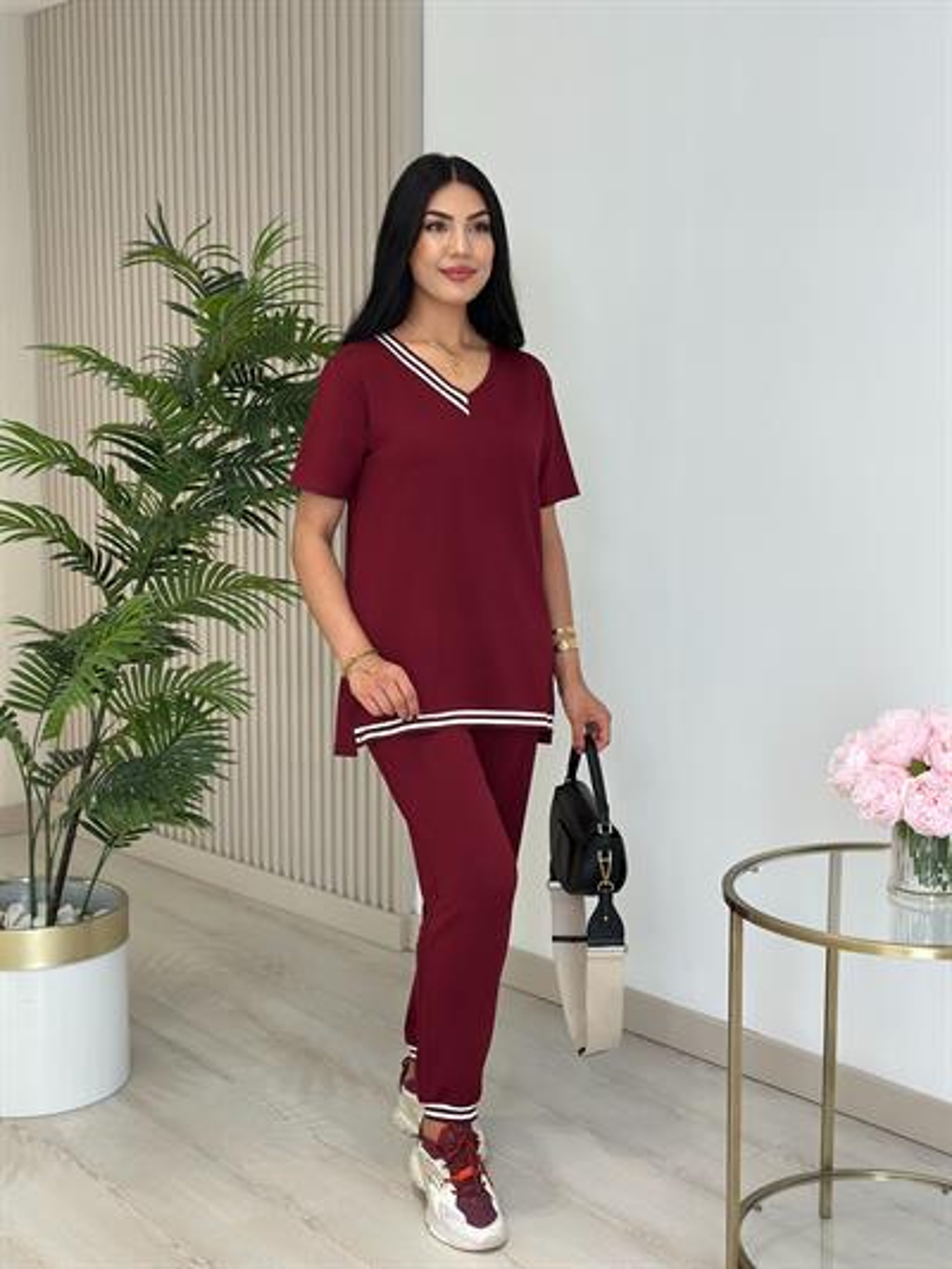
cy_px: 634
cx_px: 476
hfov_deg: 30.3
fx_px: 1759
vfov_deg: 39.6
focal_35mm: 48
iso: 80
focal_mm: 6.86
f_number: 1.78
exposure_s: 1/276
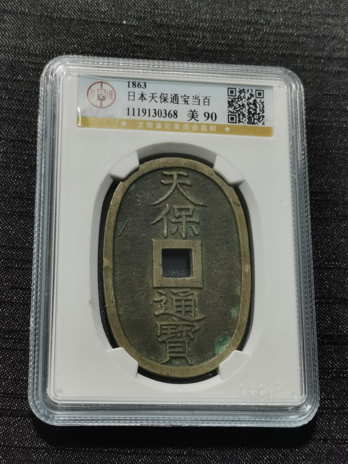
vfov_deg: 29.4
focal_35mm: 66
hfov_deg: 22.3
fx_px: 885
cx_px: 174
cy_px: 232
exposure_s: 1/100
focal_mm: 5.58
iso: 80
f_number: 1.8
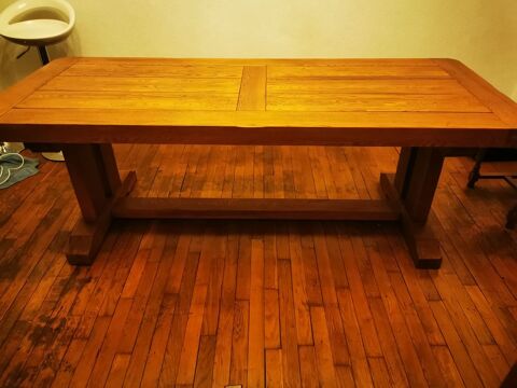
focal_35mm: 27
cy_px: 194
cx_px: 258
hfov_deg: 65.3
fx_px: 403
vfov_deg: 51.4
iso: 1000
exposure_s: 1/20
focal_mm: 5.58
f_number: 1.8
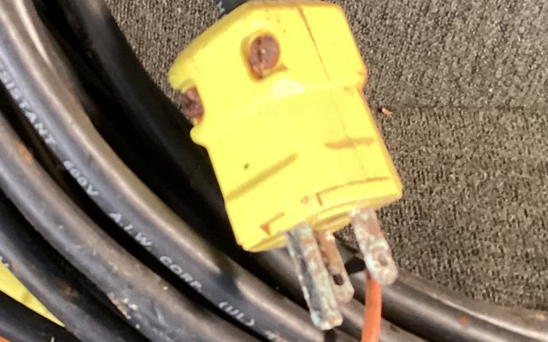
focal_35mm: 79
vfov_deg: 16.5
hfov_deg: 25.7
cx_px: 109
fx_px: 1180
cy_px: 125
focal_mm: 3.3
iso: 320
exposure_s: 1/40
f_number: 2.4
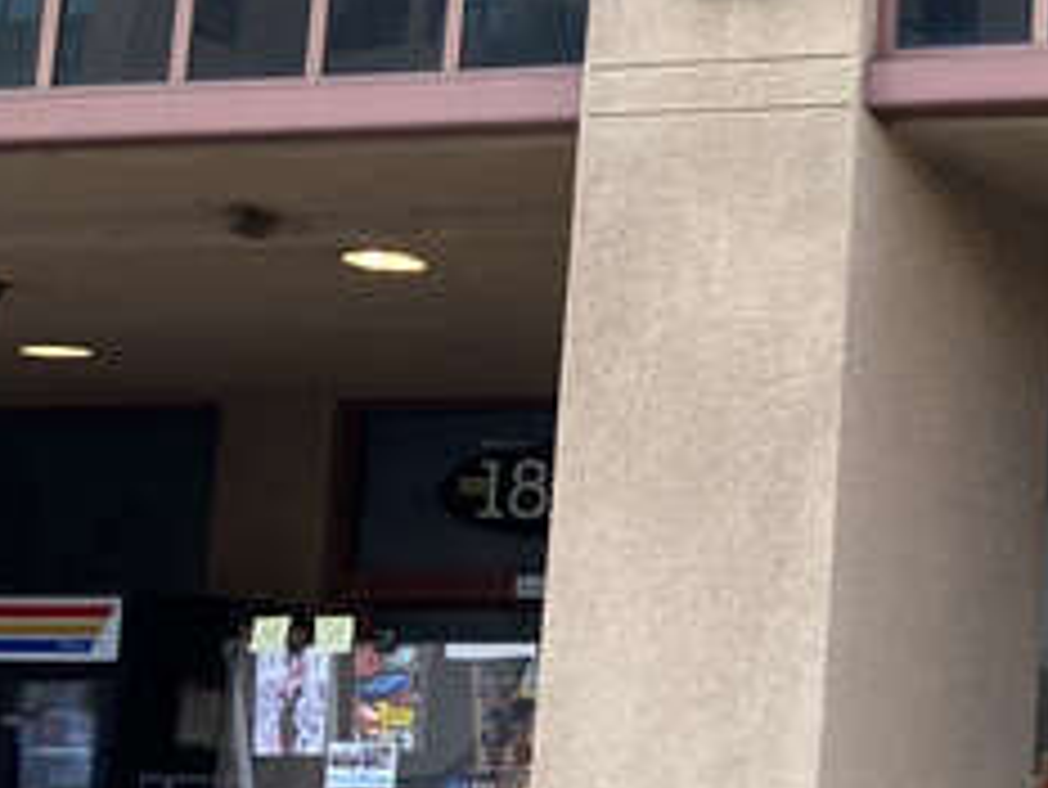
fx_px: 2908
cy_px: 464
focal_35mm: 96
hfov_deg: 17.4
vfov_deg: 15.4
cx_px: 1777
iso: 50
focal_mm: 3.99
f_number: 1.8
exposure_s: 1/120
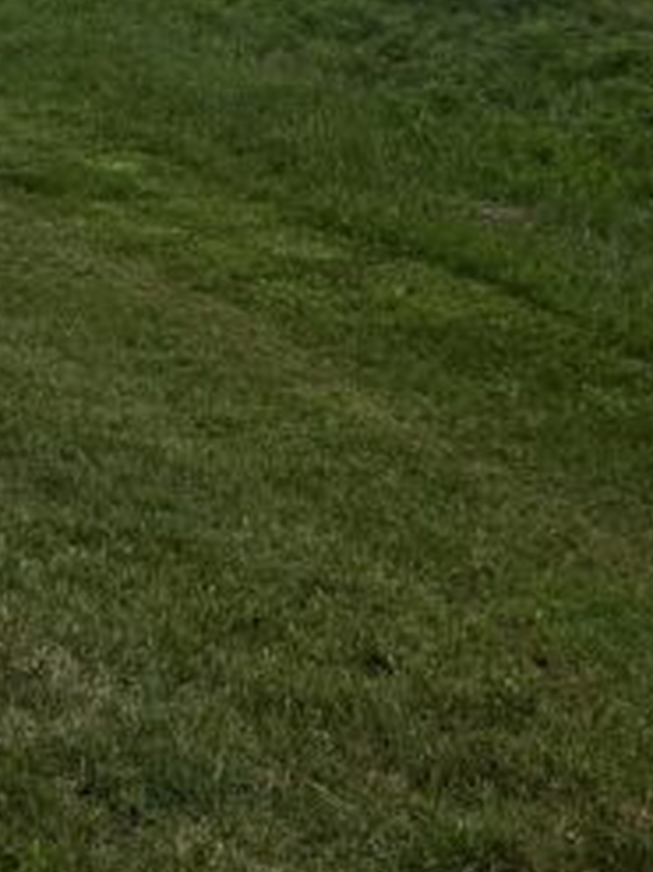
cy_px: 109
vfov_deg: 18.0
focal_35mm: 108
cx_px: 141
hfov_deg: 13.6
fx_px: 2719
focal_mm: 5.7
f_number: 1.5
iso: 50
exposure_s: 1/4115
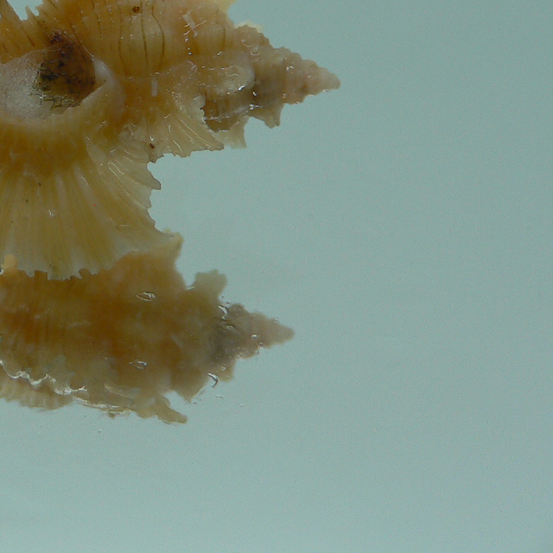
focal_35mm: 66
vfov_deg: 25.7
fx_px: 1193
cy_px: 118
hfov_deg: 25.1
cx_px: 29
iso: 80
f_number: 2.8
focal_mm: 4.6
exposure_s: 1/60
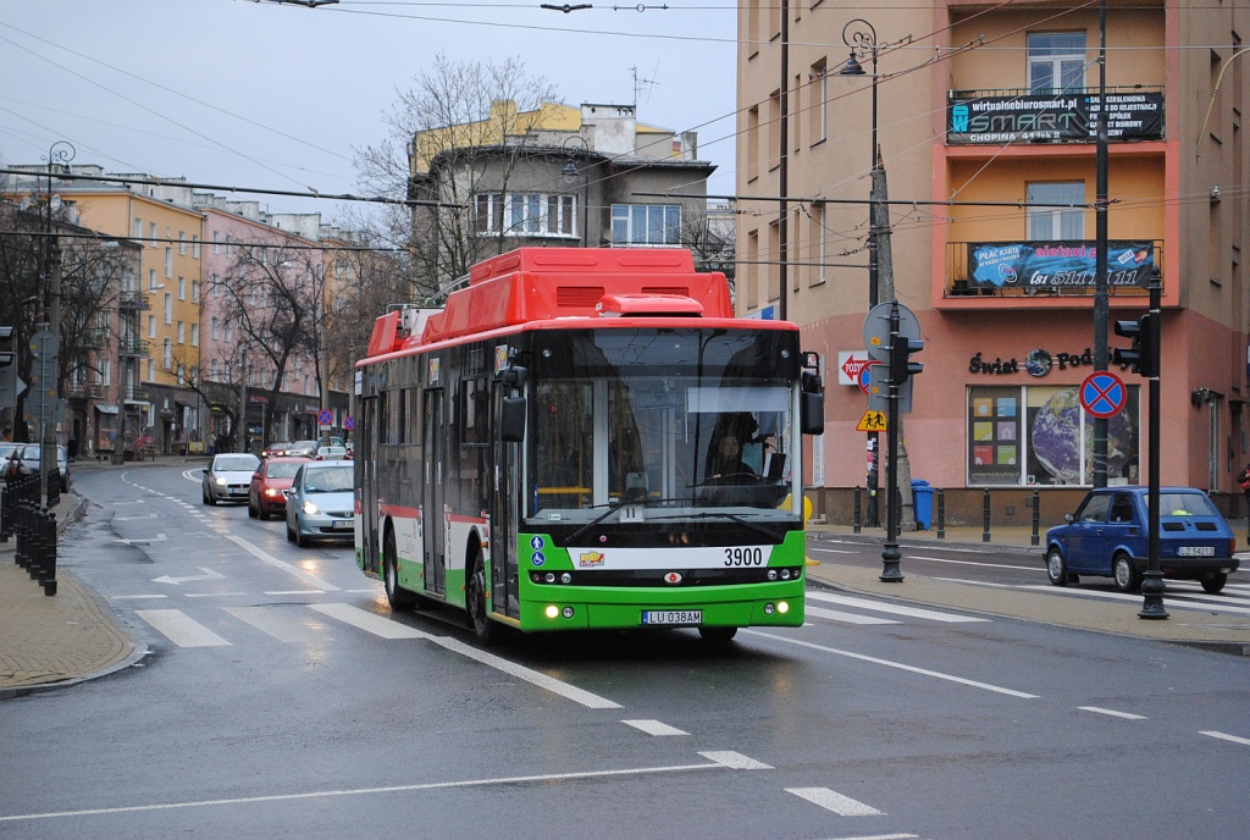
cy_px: 420
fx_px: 2871
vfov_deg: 16.6
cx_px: 625
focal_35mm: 82
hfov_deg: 24.6
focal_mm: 55
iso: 800
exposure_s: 1/400
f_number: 5.6
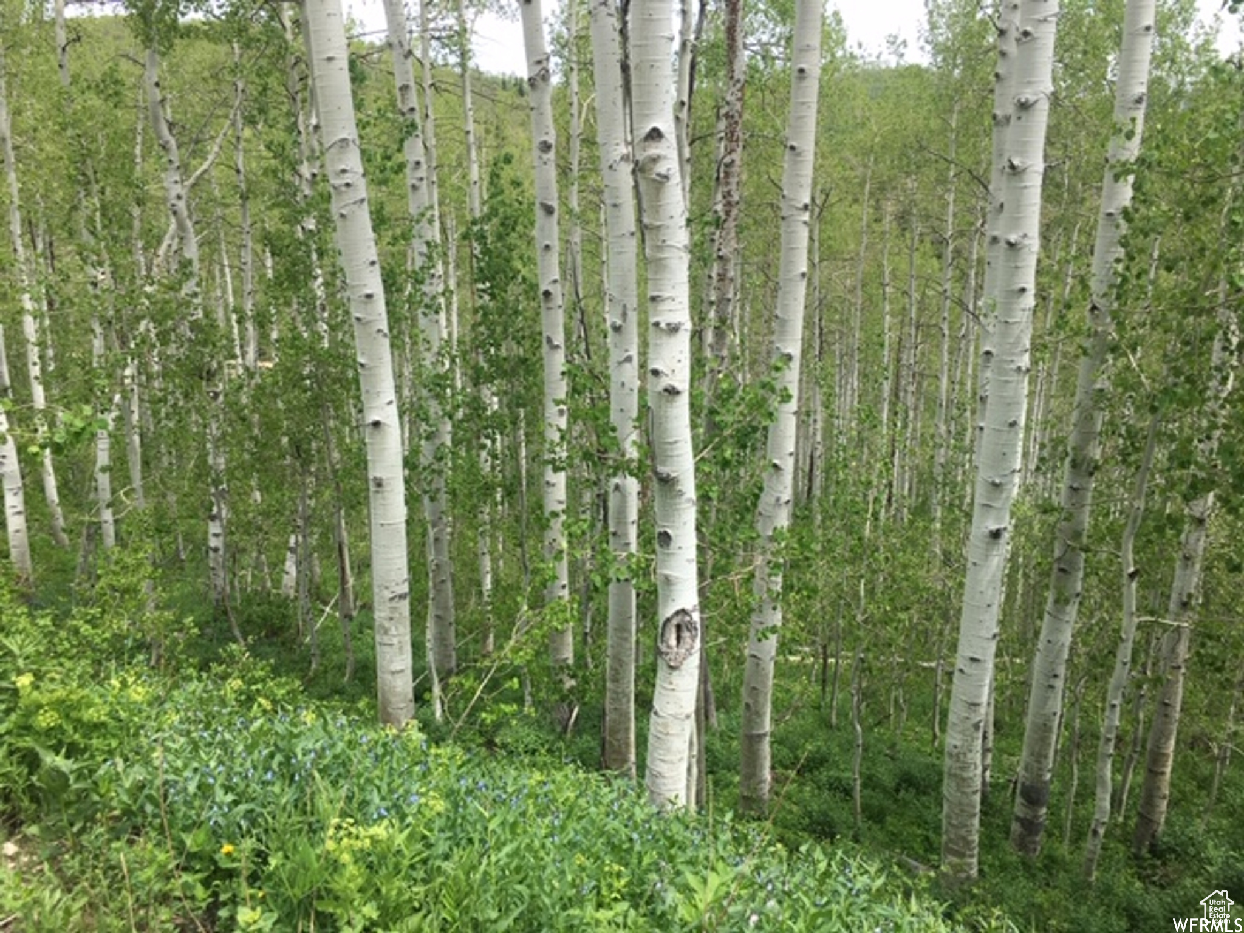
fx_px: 1042
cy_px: 466
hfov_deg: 61.7
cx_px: 622
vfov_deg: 48.2
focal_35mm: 29
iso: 25
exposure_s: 1/793
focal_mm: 4.15
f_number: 2.2
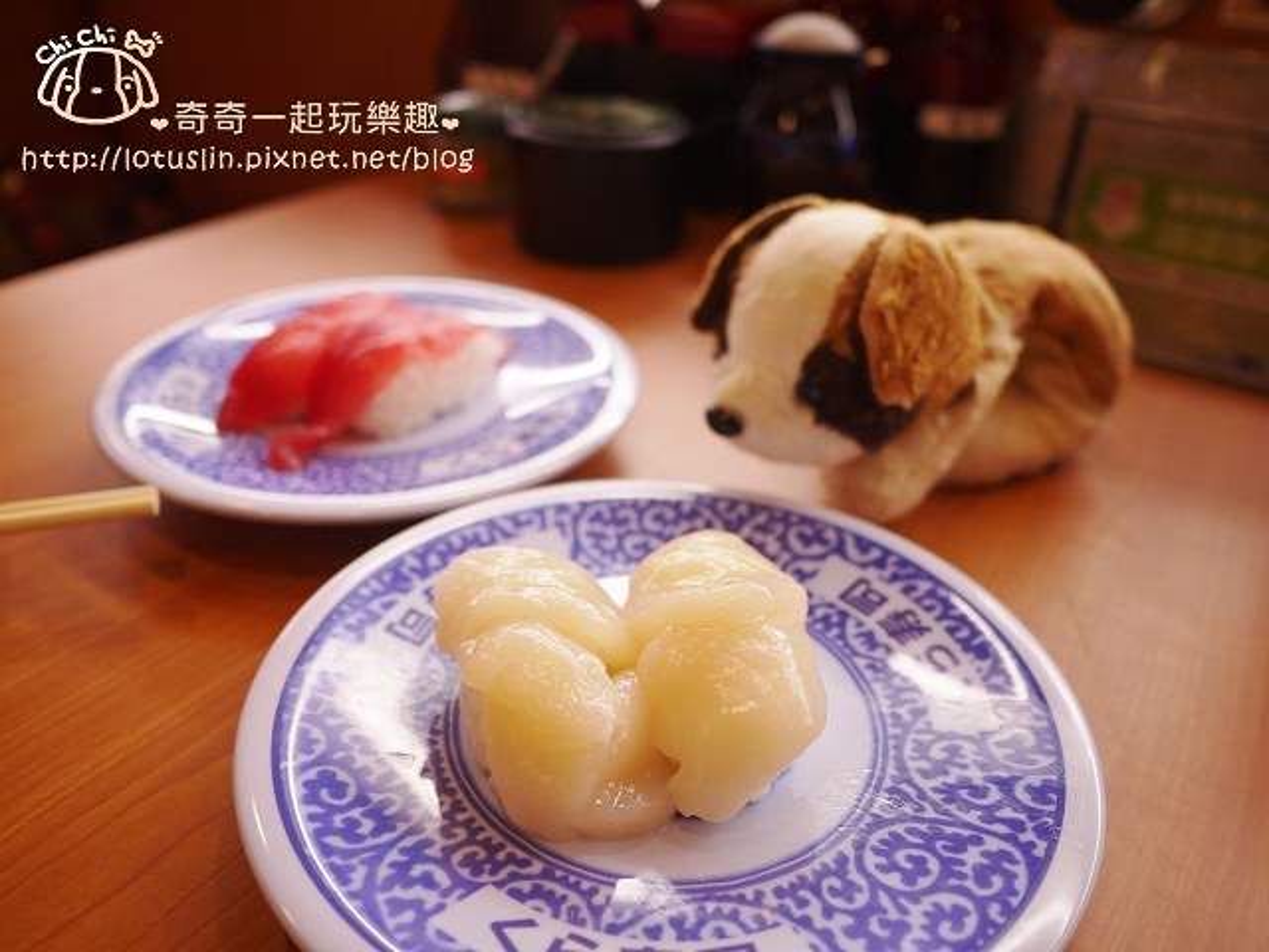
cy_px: 476
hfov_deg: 63.4
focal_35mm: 28
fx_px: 1026
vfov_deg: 49.7
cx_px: 634
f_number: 2.5
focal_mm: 14
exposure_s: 1/125
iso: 100
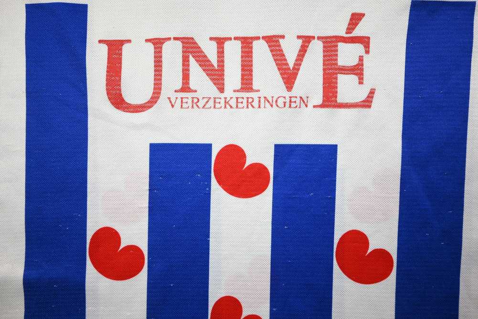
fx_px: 332
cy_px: 160
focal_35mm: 25
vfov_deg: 51.3
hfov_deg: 71.5
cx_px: 239
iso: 200
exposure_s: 1/125
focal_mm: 25
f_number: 4.5
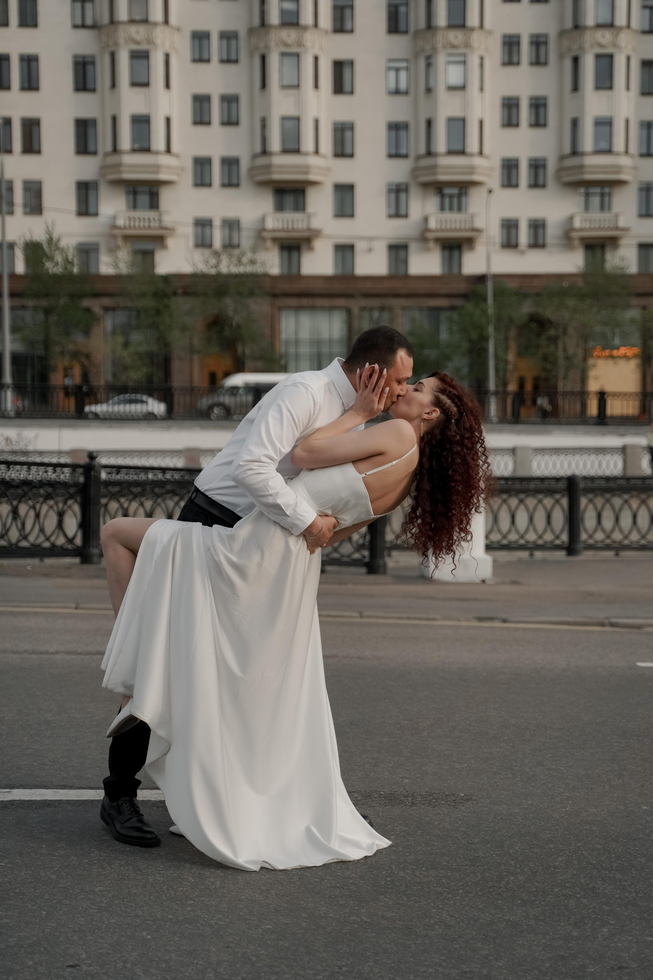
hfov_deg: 25.5
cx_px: 326
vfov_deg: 37.5
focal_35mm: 53
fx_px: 1442
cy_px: 490
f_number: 2.8
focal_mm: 53
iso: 160
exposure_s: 1/3200
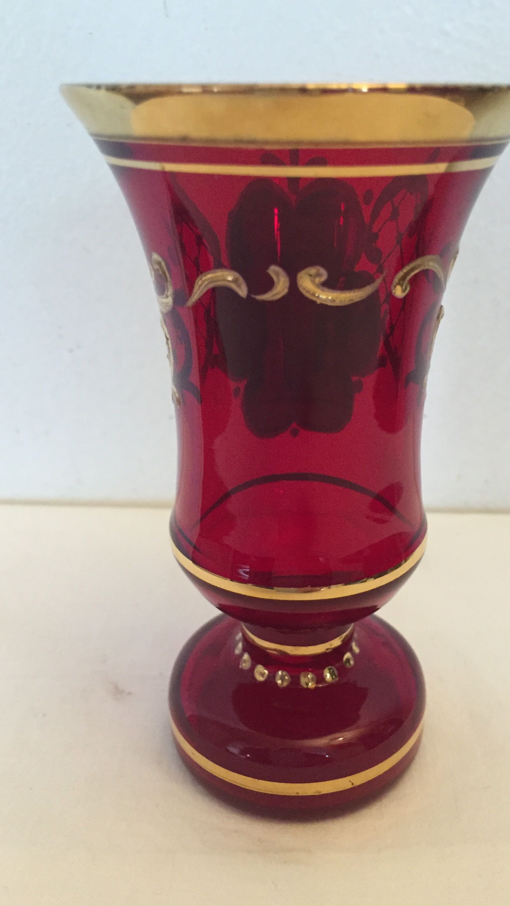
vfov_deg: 61.0
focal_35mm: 32
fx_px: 769
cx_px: 293
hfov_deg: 36.6
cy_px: 451
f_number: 2.2
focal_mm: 4.15
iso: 250
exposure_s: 1/20
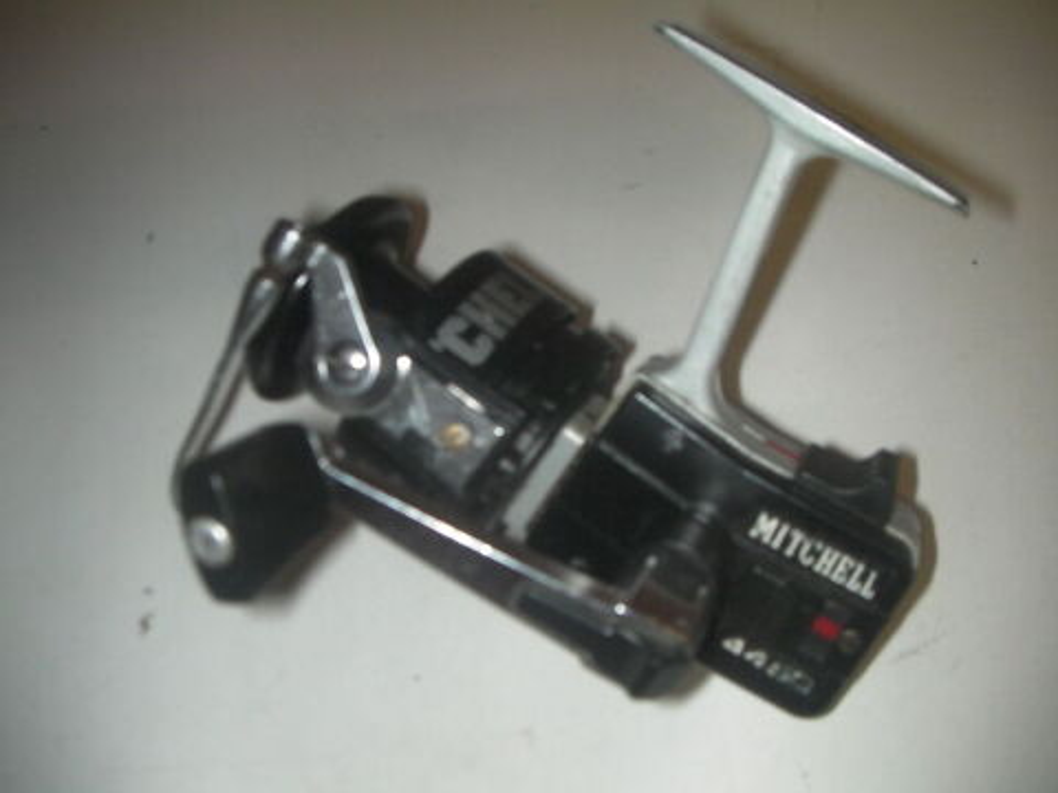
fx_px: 1161
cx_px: 529
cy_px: 396
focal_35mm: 38
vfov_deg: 37.7
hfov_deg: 49.0
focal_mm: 6.3
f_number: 3.5
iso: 200
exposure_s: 1/30
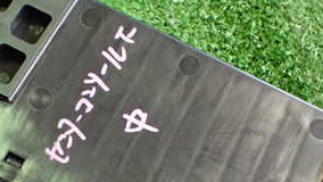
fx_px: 591
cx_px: 147
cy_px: 160
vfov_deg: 17.3
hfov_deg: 30.5
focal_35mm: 69
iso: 800
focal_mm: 5.4
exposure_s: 1/80
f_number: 2.3
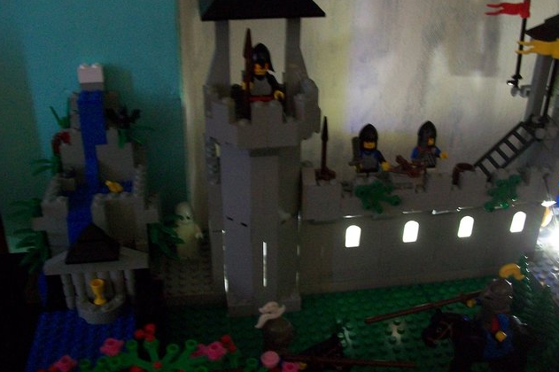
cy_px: 172
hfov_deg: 50.7
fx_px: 590
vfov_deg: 35.0
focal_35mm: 38
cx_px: 279
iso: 200
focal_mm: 6
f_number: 2.7
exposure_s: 1/8
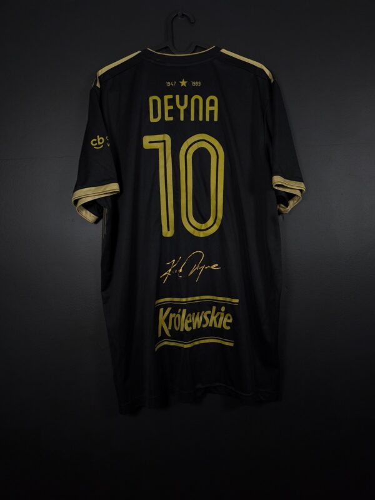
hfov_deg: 58.9
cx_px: 188
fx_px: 332
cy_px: 250
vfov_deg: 73.9
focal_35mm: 23
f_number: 1.6
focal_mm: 6.57
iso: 400
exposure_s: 1/160
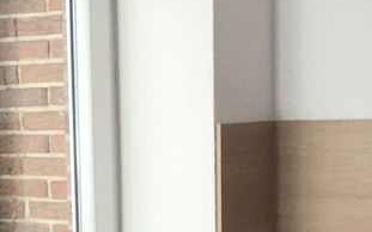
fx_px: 2006
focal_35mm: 198
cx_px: 10
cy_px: 545
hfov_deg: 10.5
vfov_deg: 6.3
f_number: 2.2
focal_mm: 4.15
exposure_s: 1/100
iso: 32
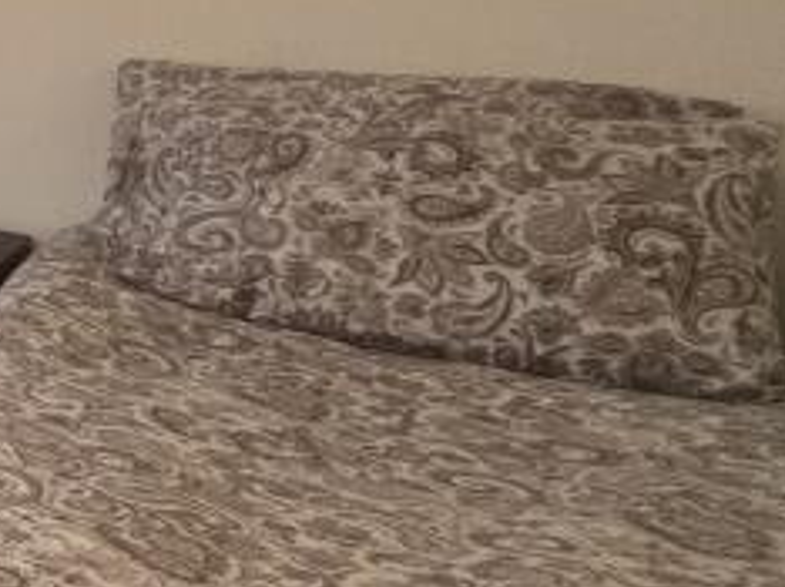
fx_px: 1291
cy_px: 121
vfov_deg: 25.2
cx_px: -859
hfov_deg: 18.2
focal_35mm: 57
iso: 100
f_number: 1.8
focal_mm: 1.57
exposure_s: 1/100
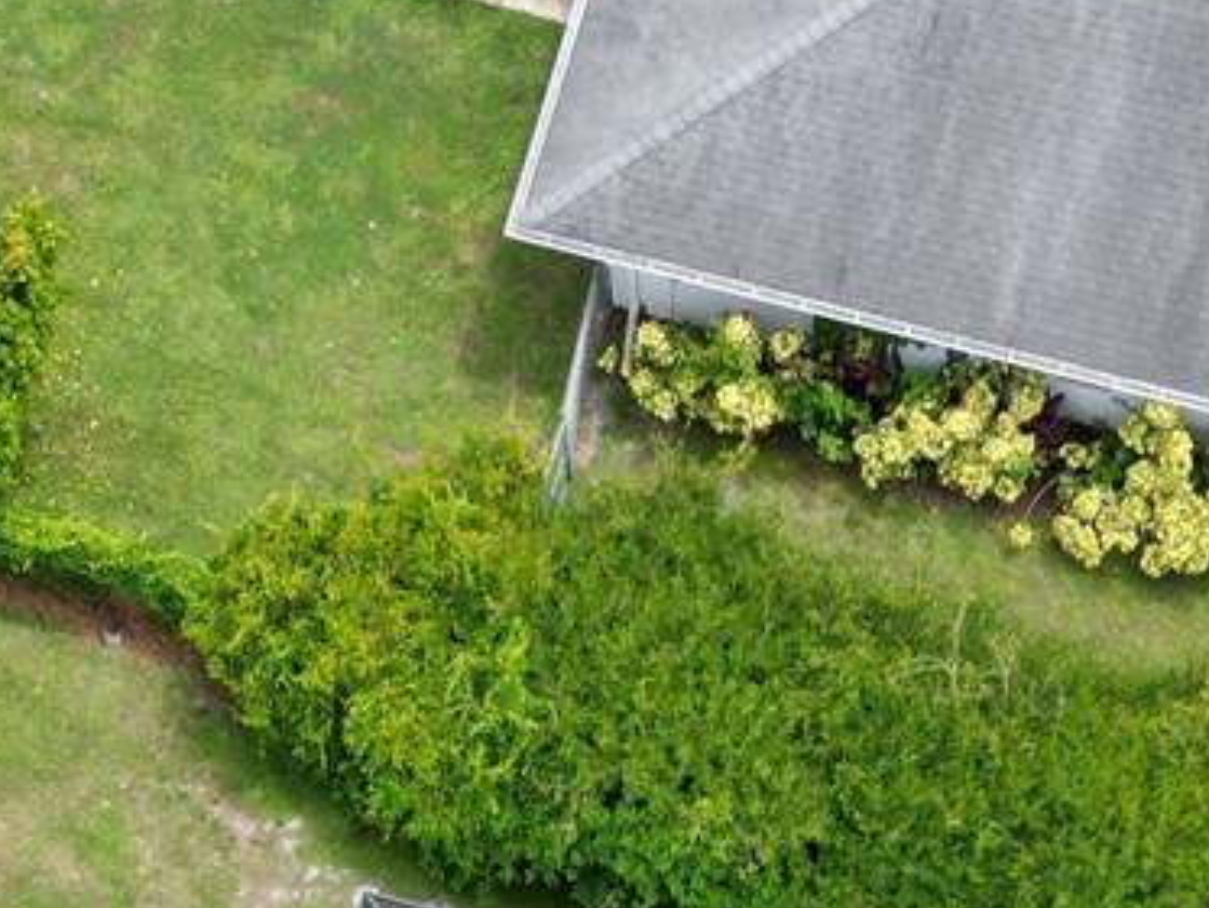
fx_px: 3599
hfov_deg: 19.0
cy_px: 1800
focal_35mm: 103
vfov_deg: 12.6
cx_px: 862
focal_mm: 6.72
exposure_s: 1/2000
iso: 150
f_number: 1.7
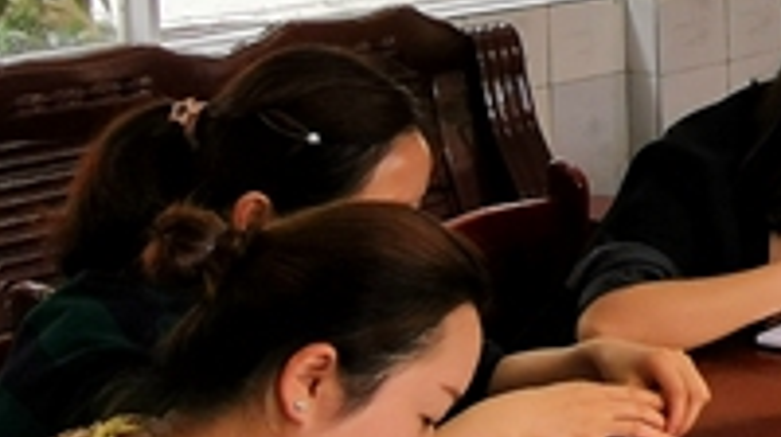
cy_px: -90
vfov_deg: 12.3
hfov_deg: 18.1
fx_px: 1986
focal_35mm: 96
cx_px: 1371
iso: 64
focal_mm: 2.26
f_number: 2.2
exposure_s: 1/50
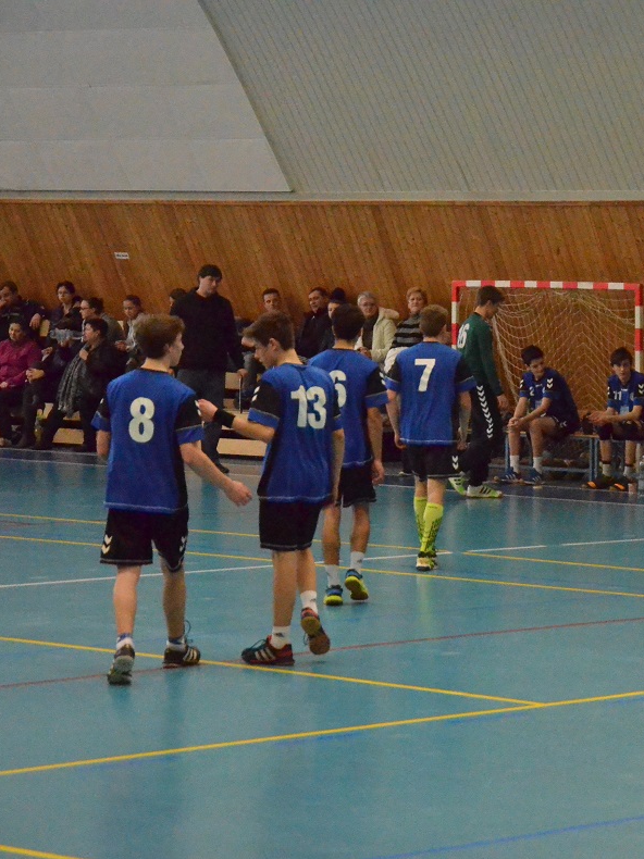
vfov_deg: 12.9
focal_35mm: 153
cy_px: 431
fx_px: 3797
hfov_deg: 9.6
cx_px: 596
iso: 6400
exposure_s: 1/1000
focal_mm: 70
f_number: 6.3
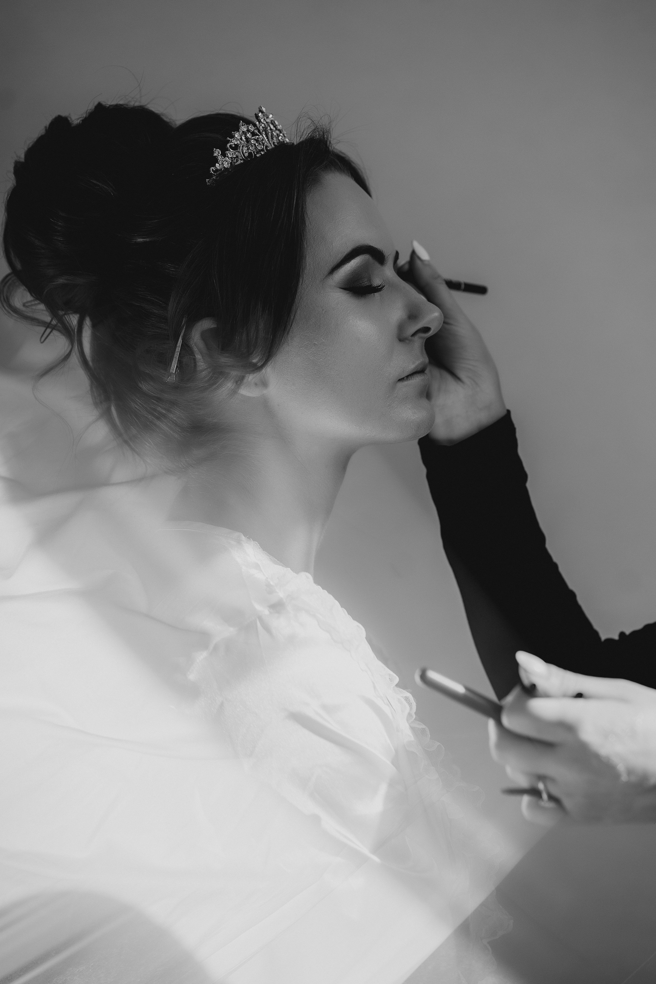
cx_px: 328
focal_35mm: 85
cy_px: 492
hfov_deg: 16.1
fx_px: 2323
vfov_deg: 23.9
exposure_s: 1/800
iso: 200
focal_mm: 85
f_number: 3.2
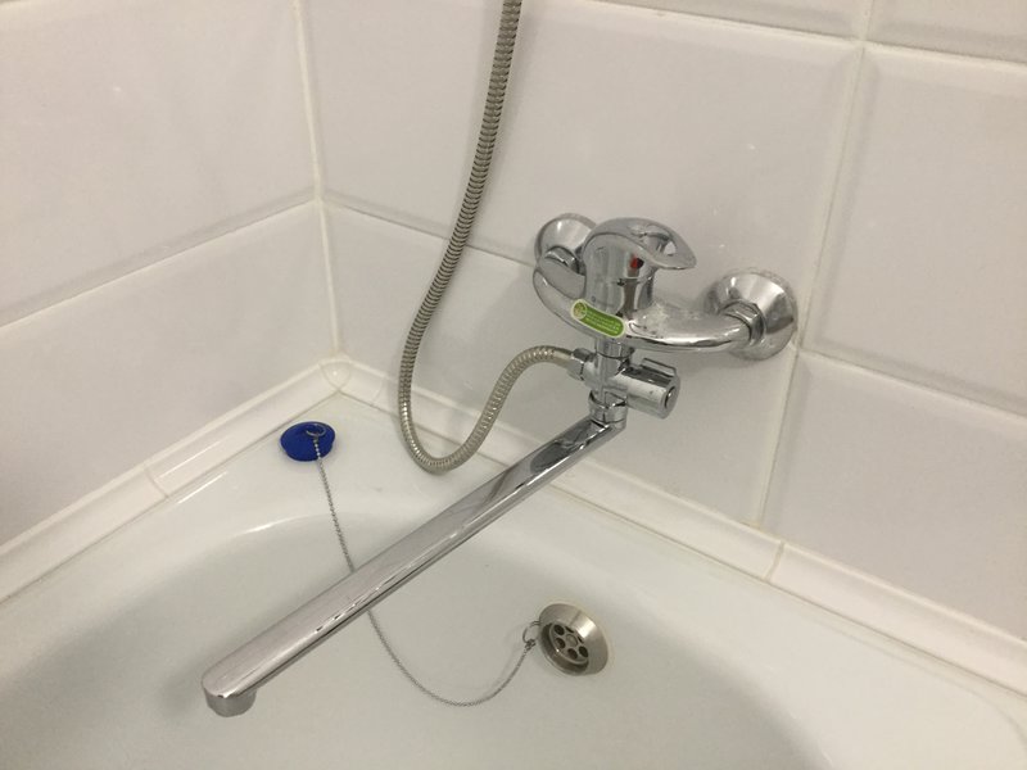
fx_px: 920
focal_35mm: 31
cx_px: 514
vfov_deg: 45.4
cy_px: 385
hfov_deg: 58.4
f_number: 2.4
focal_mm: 3.3
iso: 100
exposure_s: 1/33
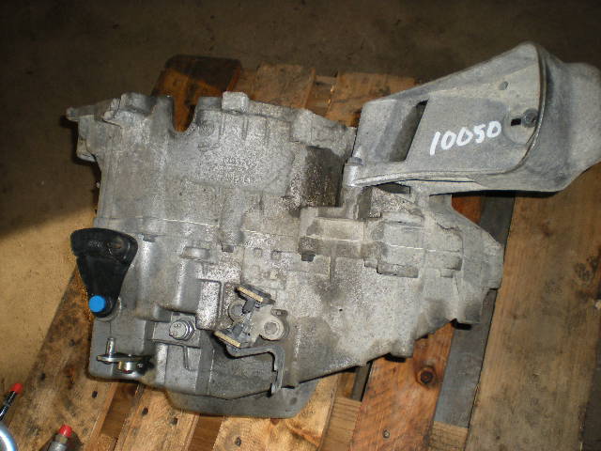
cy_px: 226
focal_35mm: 38
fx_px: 660
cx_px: 300
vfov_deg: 37.7
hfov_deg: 49.0
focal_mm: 6.3
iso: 99
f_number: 3.1
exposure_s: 1/60
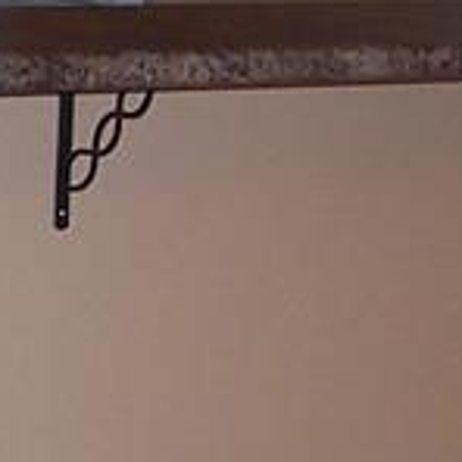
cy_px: 194
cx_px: -465
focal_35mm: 232
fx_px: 3503
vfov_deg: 7.5
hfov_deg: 7.3
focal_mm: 6.3
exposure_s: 1/60
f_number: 2.8
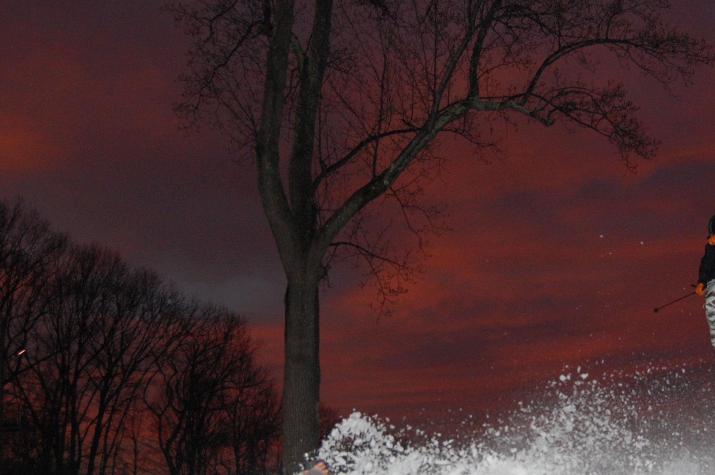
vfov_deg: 24.5
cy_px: 333
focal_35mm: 55
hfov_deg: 36.0
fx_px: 1087
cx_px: 481
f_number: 3.8
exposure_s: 1/500
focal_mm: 23
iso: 800
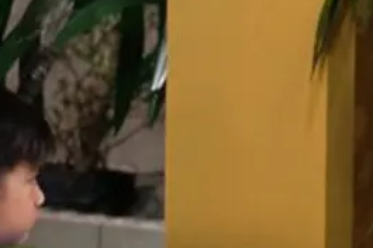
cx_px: 320
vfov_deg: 4.4
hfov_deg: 6.5
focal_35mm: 315
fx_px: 3260
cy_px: 151
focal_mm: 71.1
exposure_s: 1/125
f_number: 5
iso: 5000
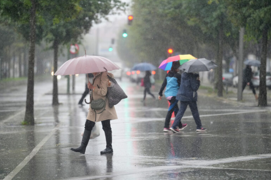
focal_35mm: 201
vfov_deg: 6.8
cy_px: 90
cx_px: 135
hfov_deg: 10.2
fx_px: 1513
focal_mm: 200
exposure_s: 1/500
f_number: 2.8
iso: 1000
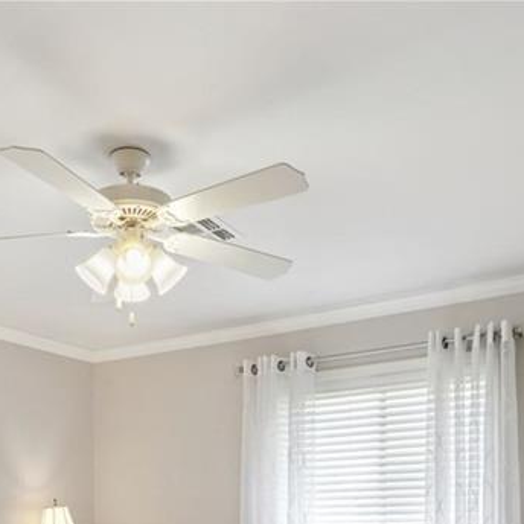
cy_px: 518
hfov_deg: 38.8
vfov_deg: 35.6
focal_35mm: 43
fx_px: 736
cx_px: 187
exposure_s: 1/25
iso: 800
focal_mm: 17
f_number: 11
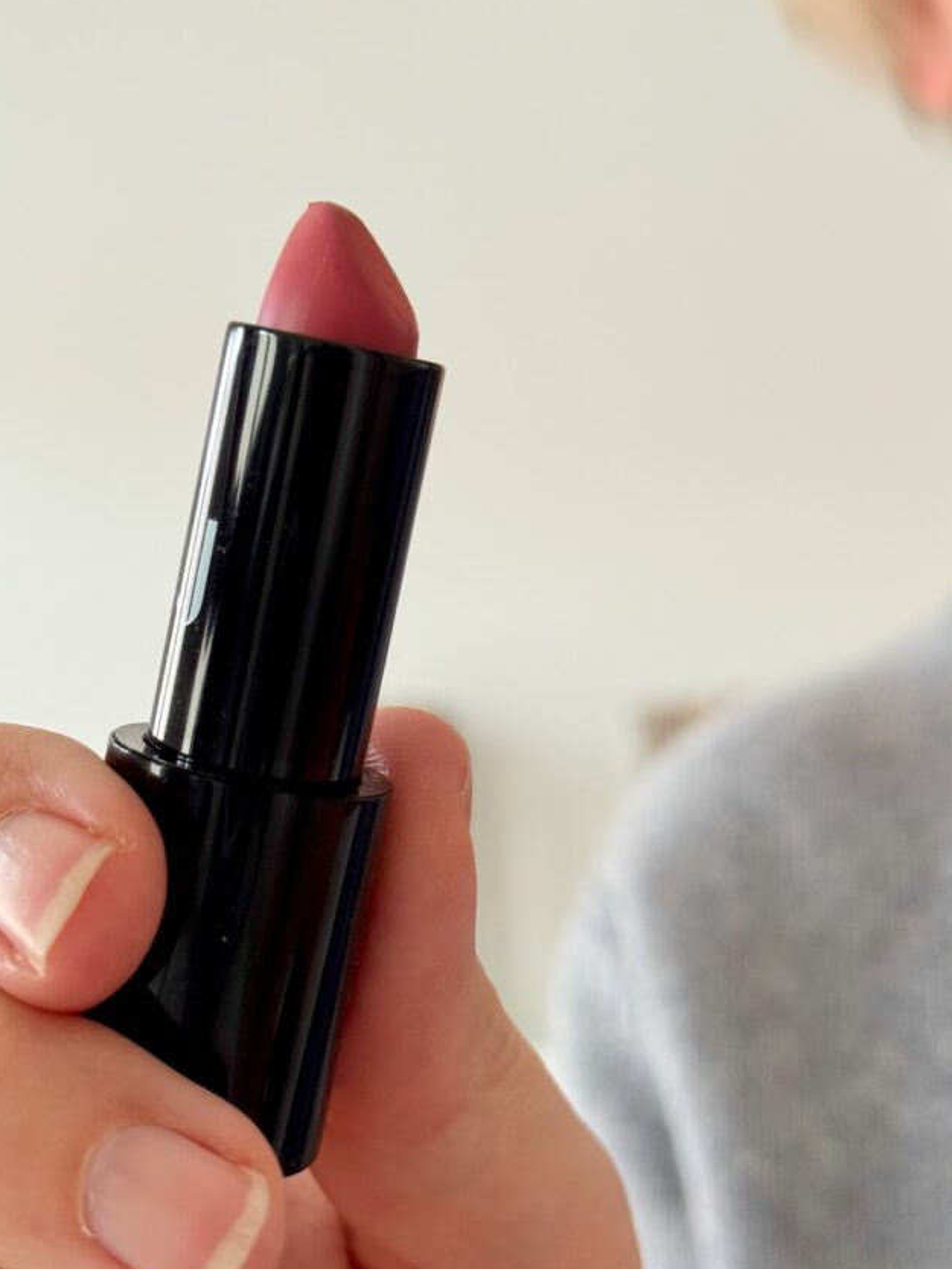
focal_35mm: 59
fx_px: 2163
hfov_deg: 24.8
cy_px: 699
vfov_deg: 32.7
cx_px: 384
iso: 160
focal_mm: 6.76
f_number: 1.78
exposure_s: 1/60
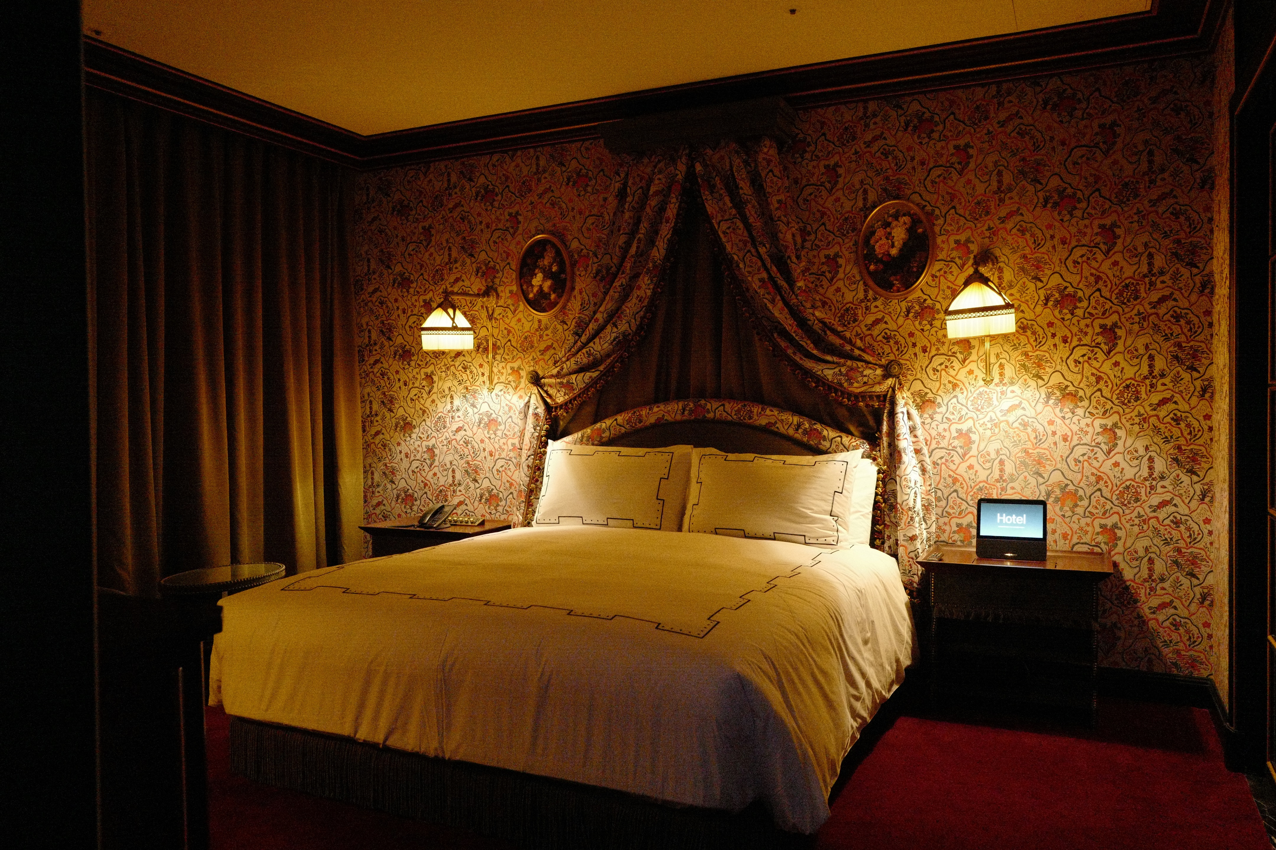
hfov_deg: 65.5
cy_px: 425
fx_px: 992
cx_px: 638
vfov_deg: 46.4
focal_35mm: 28
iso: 12500
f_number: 5
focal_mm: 28
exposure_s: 1/40
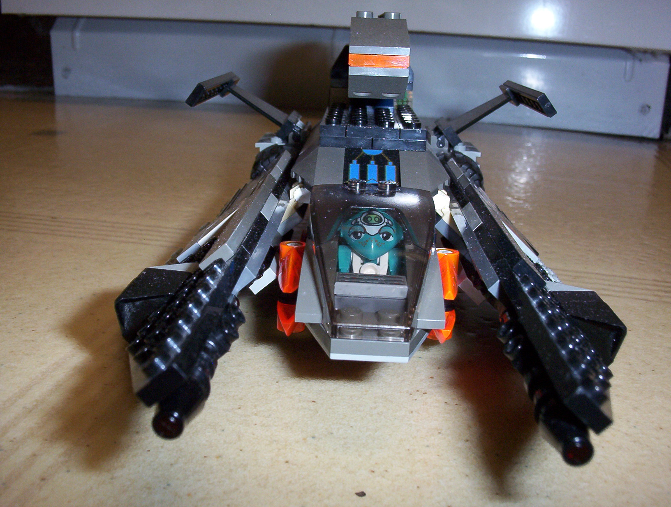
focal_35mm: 39
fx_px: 758
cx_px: 336
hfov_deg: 47.8
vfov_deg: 37.0
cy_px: 254
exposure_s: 1/30
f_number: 4.5
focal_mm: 6
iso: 140
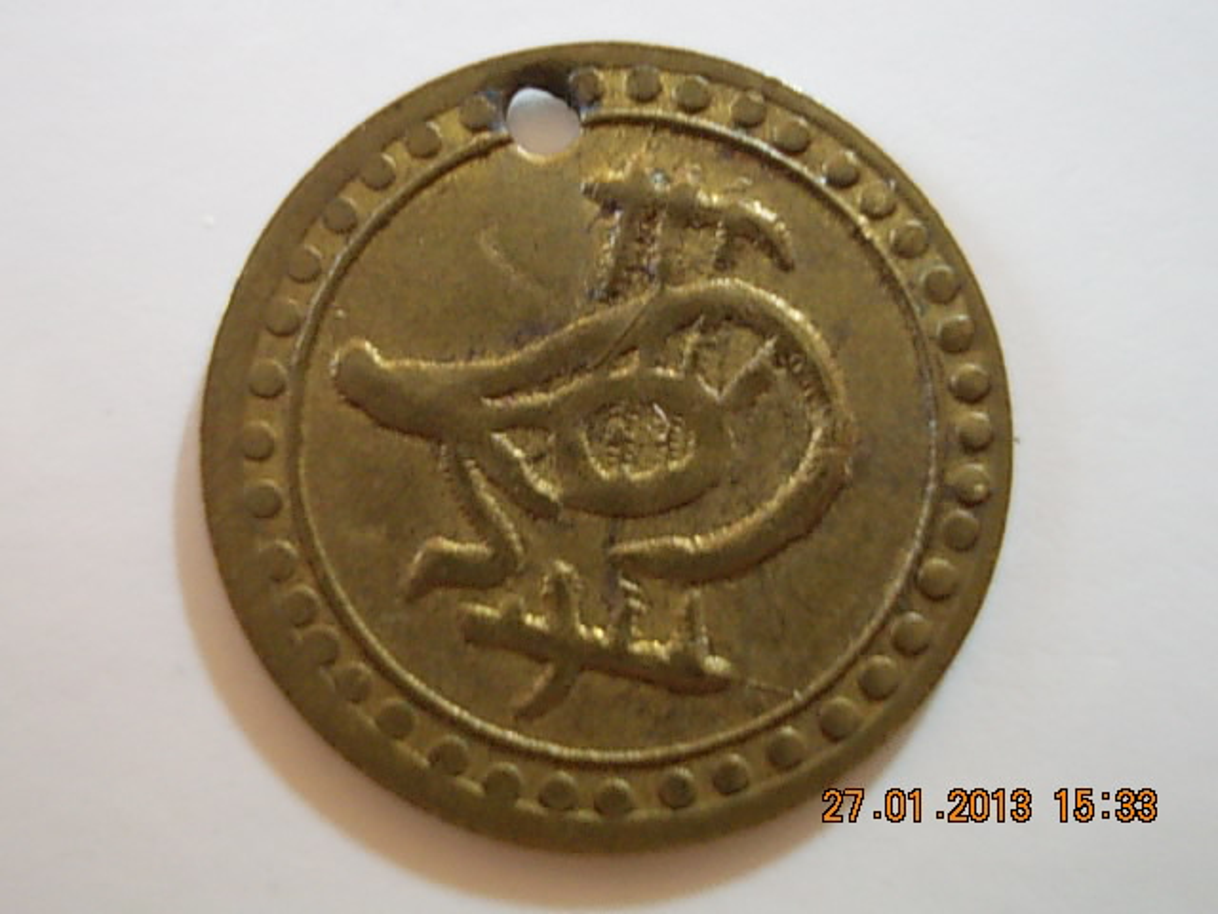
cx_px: 609
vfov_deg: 33.6
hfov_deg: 43.9
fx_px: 1513
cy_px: 457
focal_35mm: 43
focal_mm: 6.1
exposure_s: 1/4
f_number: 3.3
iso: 450
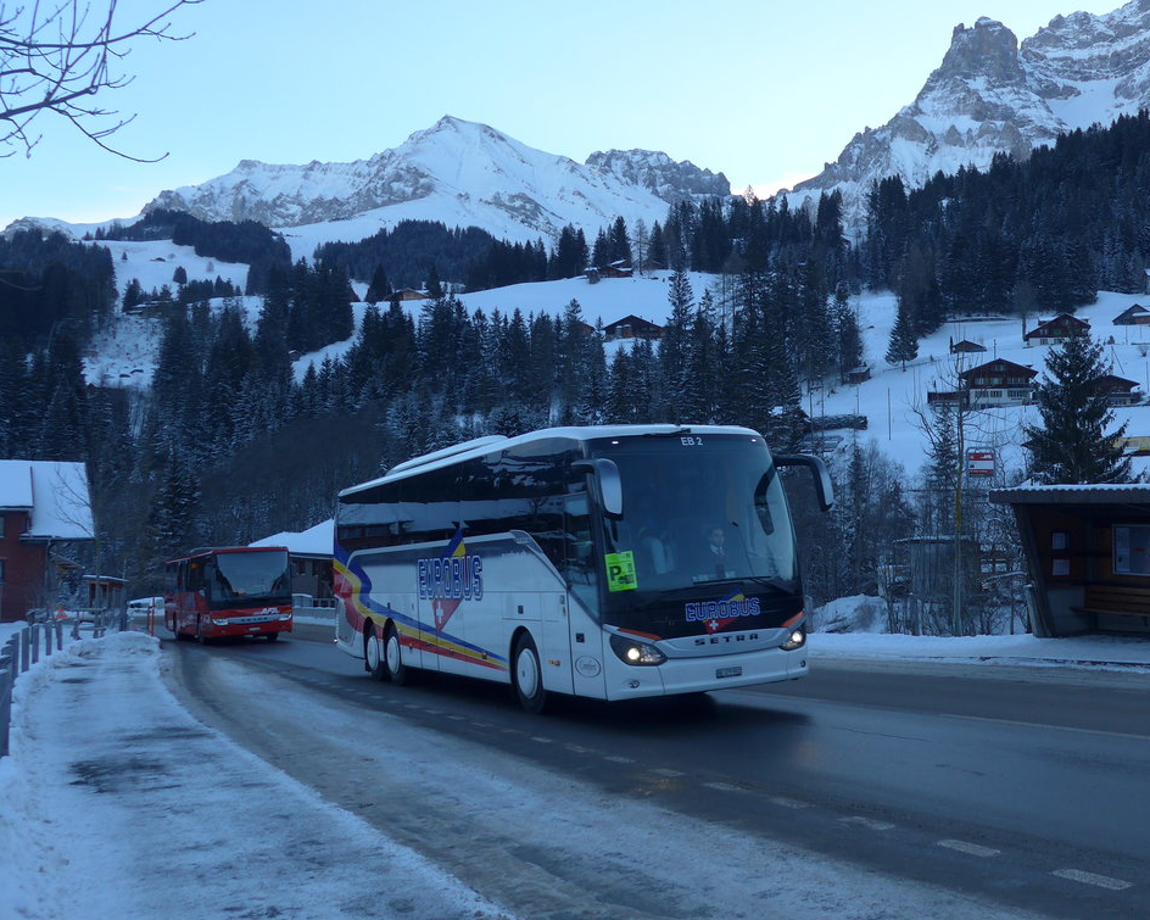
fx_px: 1225
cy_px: 413
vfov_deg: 41.1
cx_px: 728
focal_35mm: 36
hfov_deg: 49.7
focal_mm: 6
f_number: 2.8
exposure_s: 1/320
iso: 80
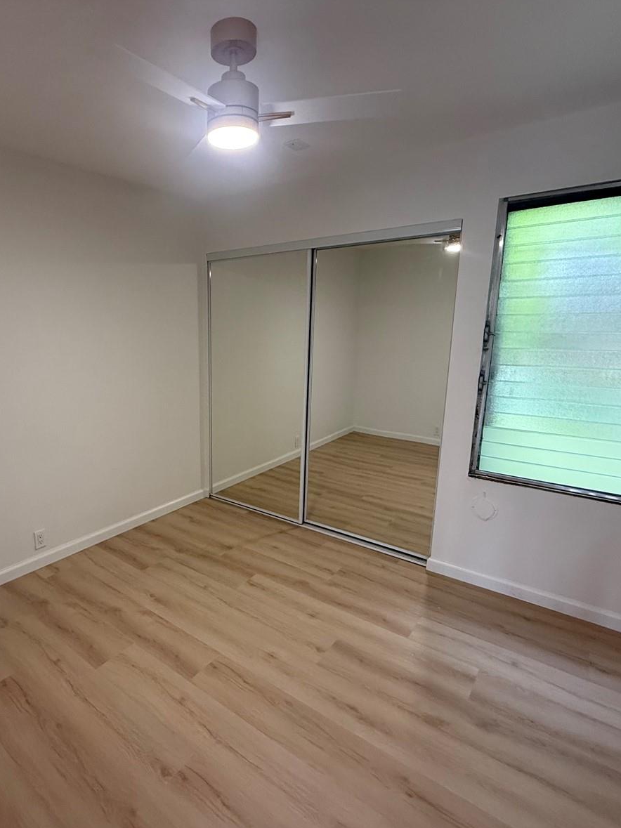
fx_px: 455
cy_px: 414
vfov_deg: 84.7
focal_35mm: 19
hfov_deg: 67.2
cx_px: 218
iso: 200
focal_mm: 2.22
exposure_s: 1/99
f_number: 2.2
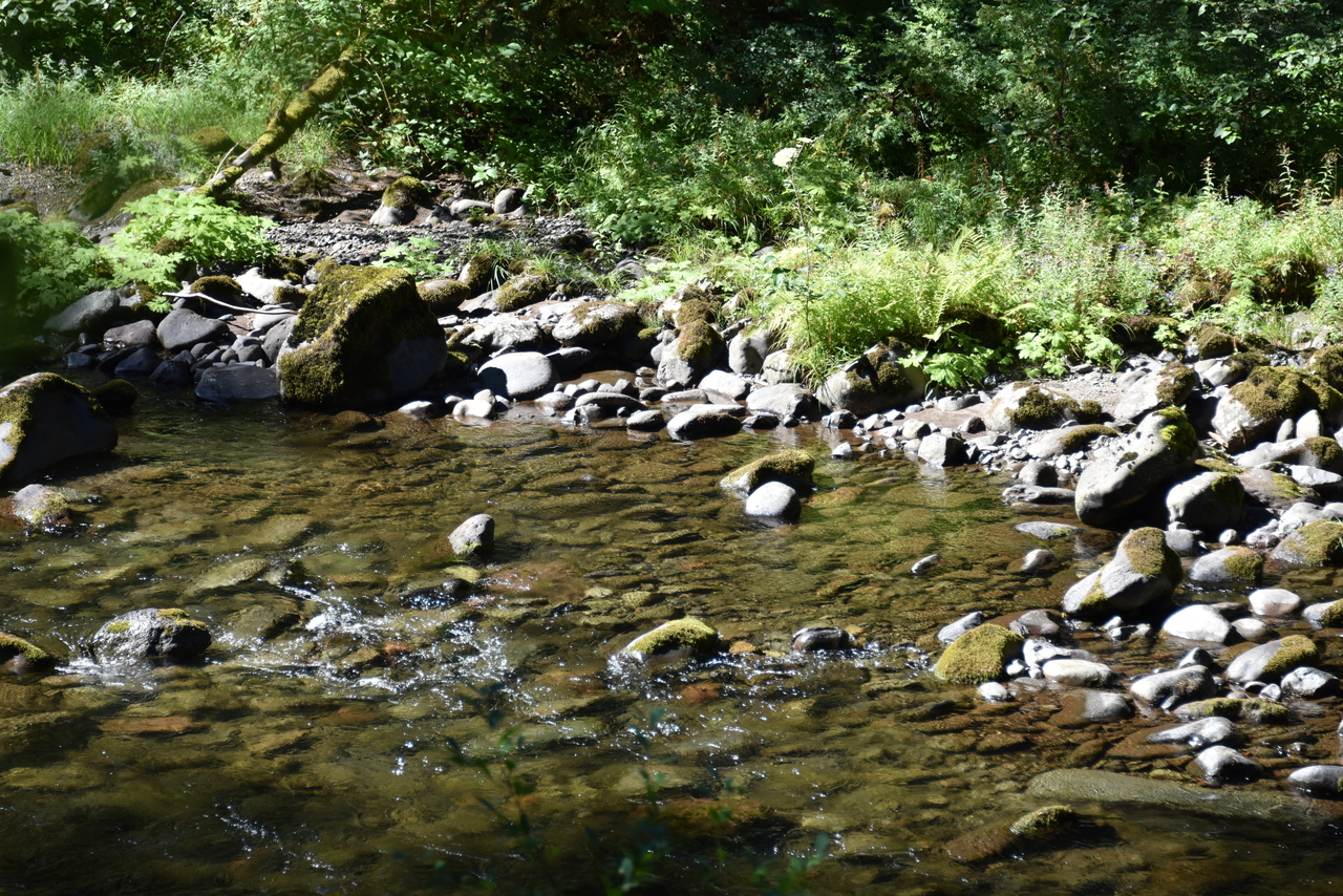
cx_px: 672
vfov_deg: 8.6
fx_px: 5970
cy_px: 448
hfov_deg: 12.8
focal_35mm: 160
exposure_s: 1/320
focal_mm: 160
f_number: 5.6
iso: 220
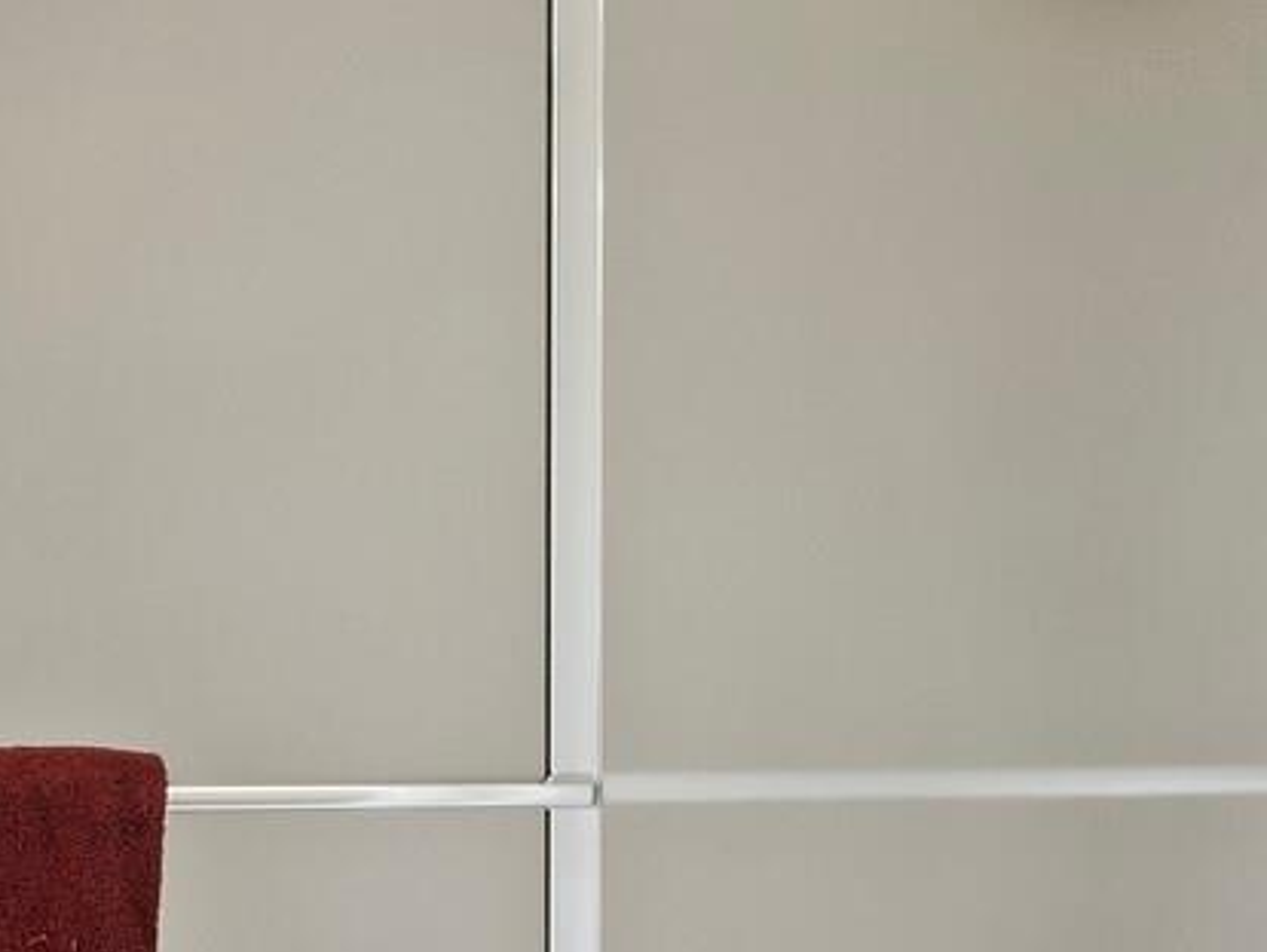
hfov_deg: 35.5
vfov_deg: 26.9
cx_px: 630
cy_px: 658
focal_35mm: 54
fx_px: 1978
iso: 500
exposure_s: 1/8
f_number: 10
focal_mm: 7
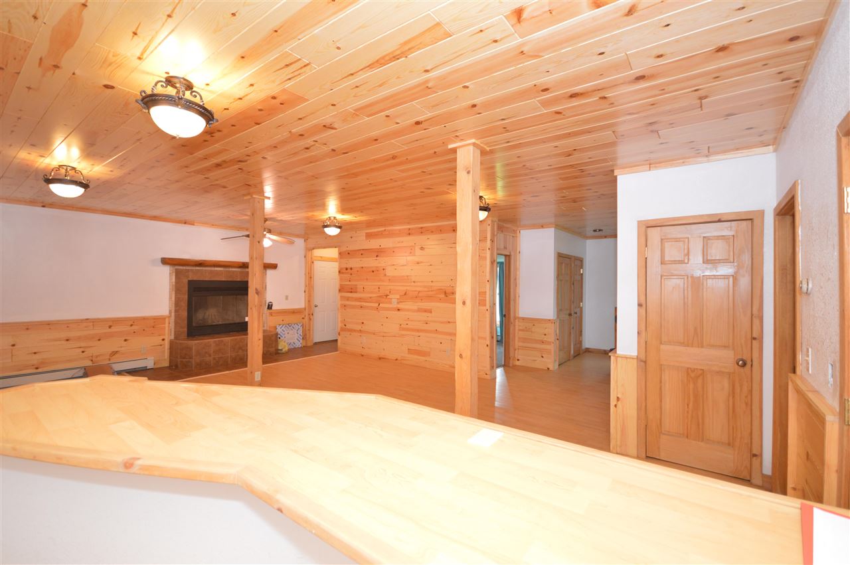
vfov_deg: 77.2
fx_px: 354
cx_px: 425
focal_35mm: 15
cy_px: 282
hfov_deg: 100.4
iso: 900
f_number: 4
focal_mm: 10
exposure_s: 1/60
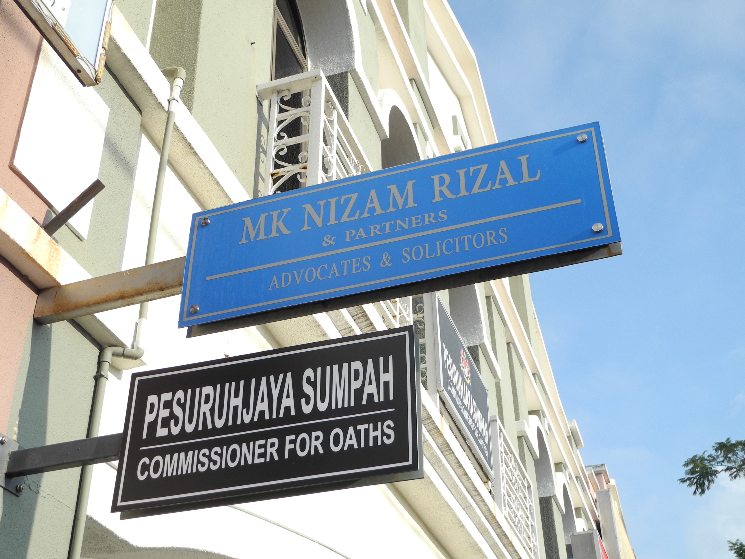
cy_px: 301
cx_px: 371
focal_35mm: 45
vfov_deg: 32.2
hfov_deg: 42.1
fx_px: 968
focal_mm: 8.8
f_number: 3.2
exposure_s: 1/810
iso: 100
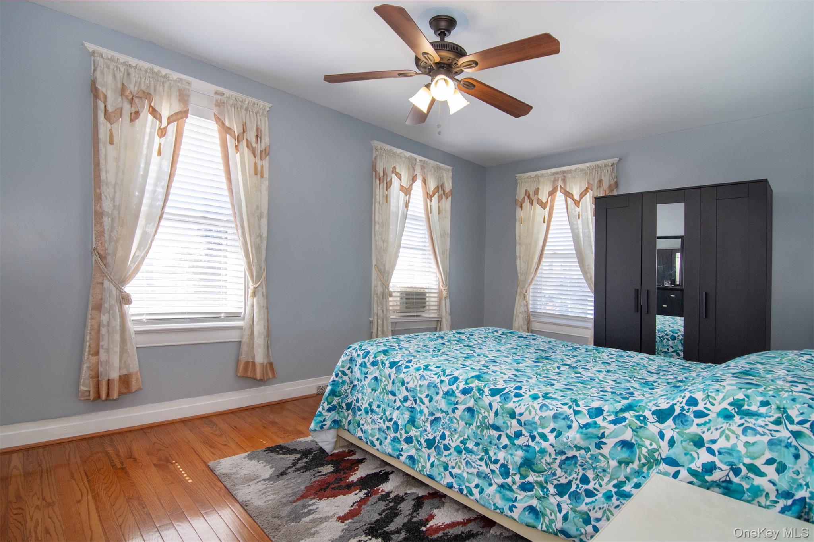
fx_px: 373
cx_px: 407
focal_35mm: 16
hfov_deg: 95.0
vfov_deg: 72.0
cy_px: 271
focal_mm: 11
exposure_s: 1/50
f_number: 8
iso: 640
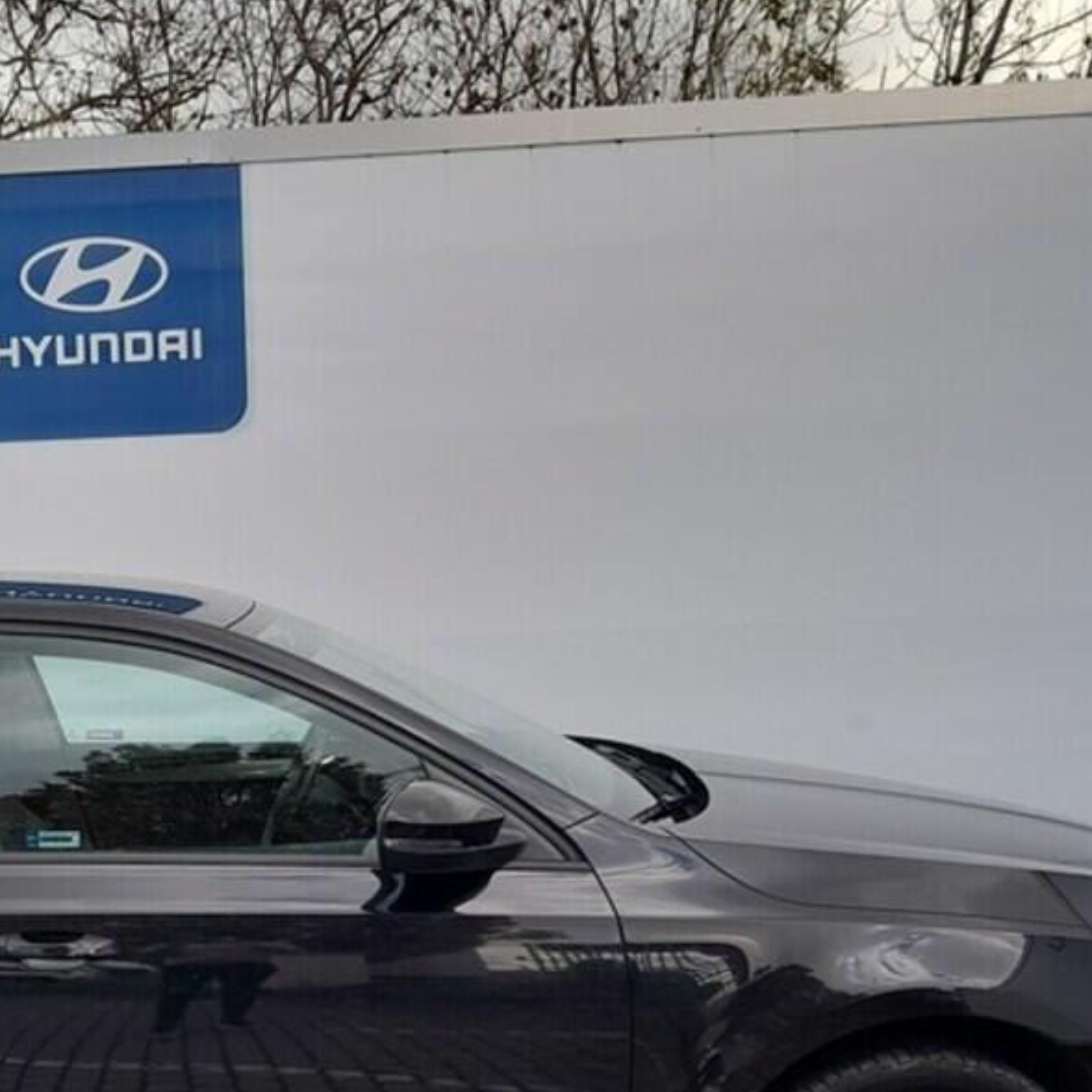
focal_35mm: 54
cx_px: 117
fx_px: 1927
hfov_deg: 30.3
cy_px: 682
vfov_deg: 31.5
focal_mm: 4.6
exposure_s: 1/161
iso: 20
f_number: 2
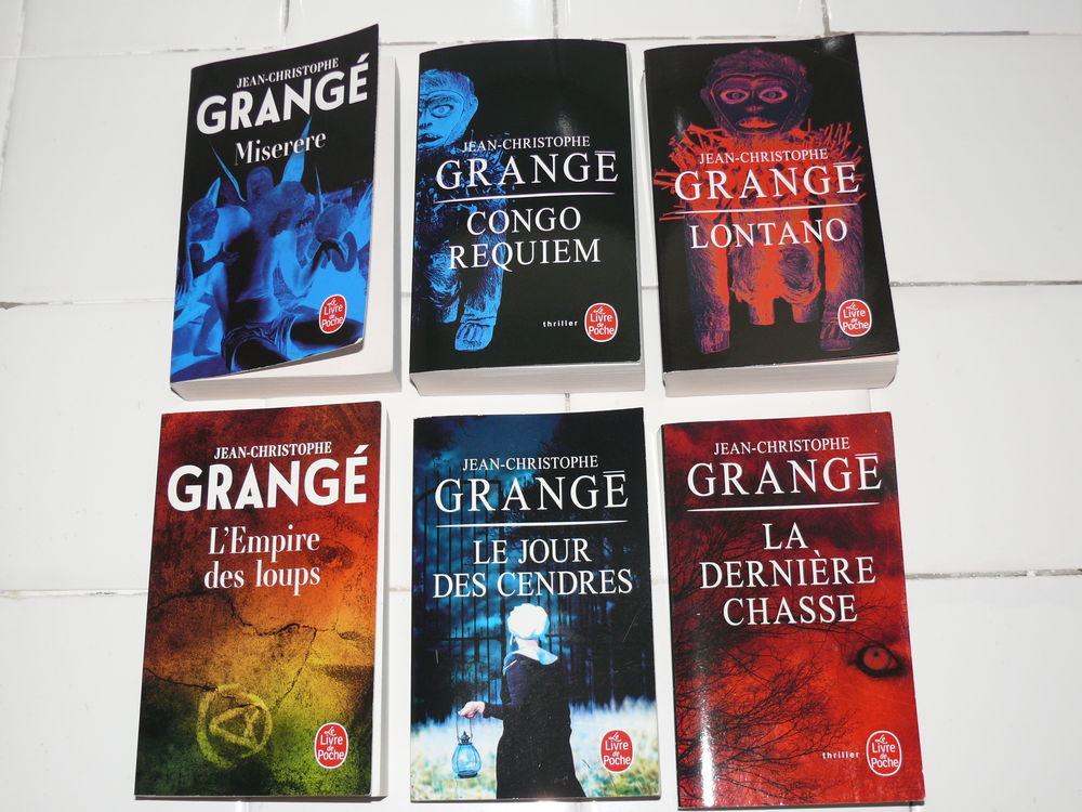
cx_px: 541
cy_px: 406
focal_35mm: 43
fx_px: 1344
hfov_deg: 43.9
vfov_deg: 33.6
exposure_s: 1/30
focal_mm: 8.6
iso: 100
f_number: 2.8
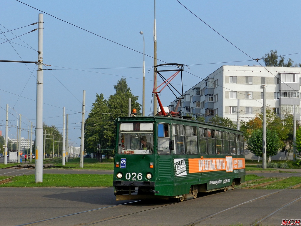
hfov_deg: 28.6
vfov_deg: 21.6
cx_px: 150
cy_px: 113
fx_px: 591
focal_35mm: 68
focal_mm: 12.1
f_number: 4.7
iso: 160
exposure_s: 1/800
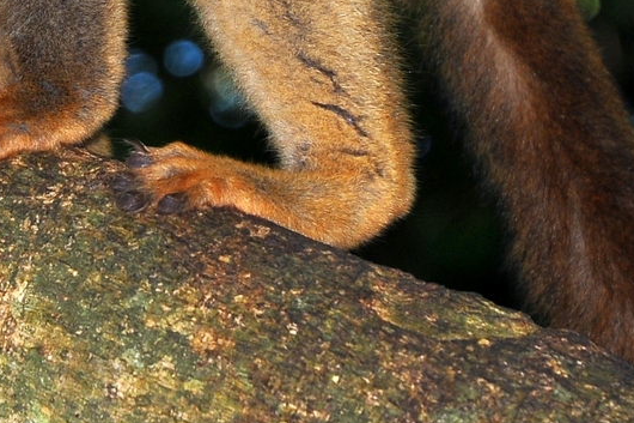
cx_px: 121
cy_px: -179
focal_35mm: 317
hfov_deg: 6.5
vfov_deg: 4.3
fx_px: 5581
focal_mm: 70
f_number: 4.5
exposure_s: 1/60
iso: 200
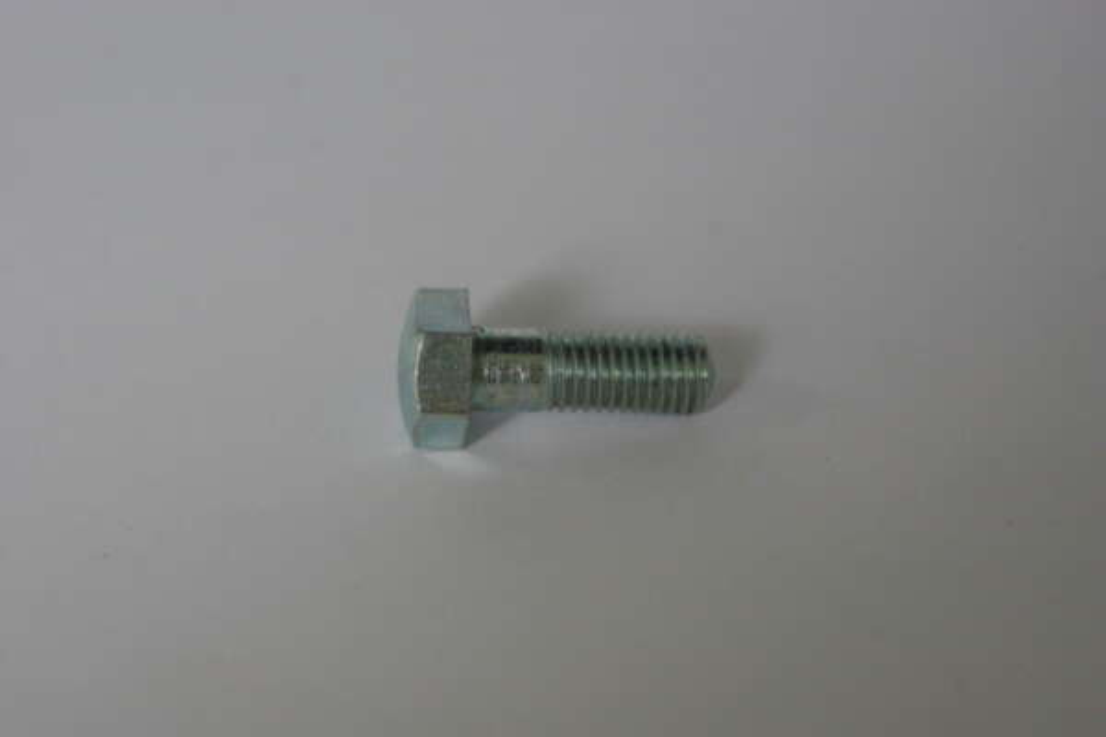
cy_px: 368
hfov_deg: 17.1
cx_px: 553
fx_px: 3686
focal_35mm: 120
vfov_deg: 11.4
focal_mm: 80
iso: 800
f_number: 5.6
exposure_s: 1/60
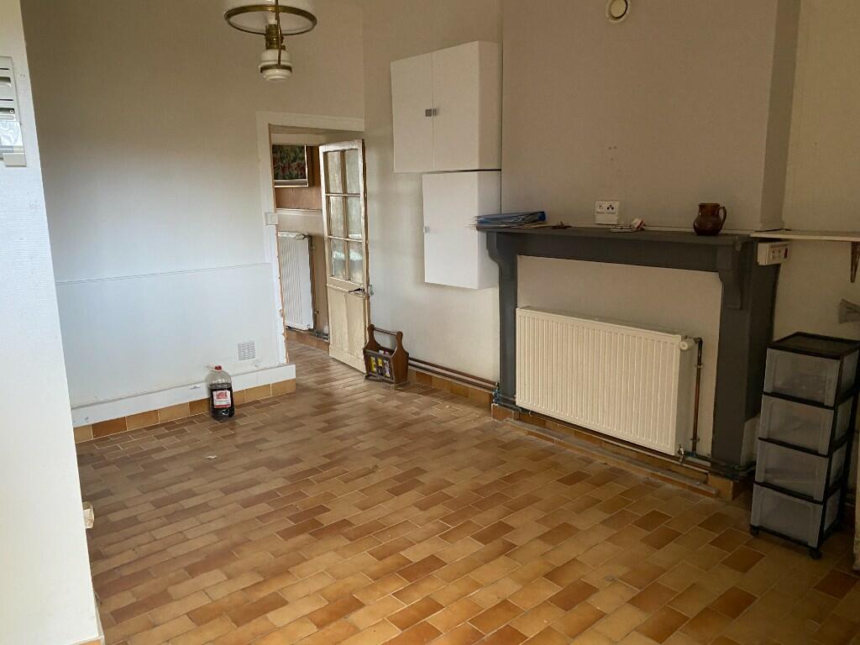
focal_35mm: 26
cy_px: 322
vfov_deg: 53.1
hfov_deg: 67.3
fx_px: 646
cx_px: 430
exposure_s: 1/37
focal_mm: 4.25
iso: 640
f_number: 1.8
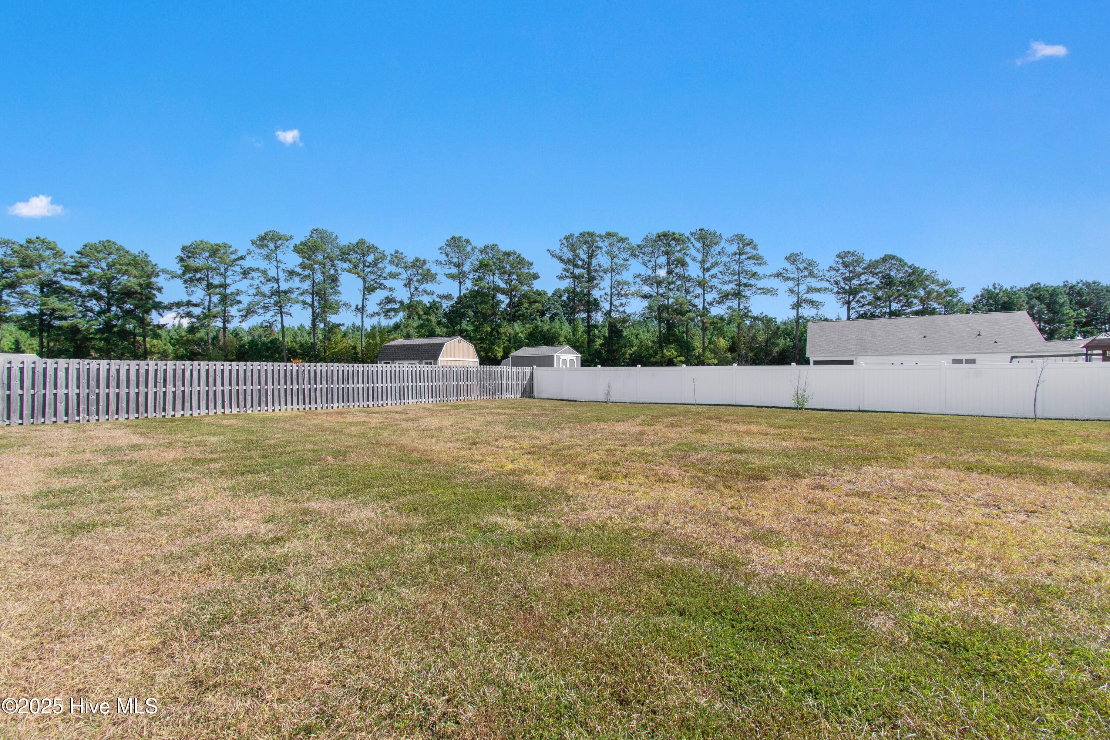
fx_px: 462
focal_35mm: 15
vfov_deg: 77.3
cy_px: 370
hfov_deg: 100.4
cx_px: 555
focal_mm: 10
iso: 100
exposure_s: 1/250
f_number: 8
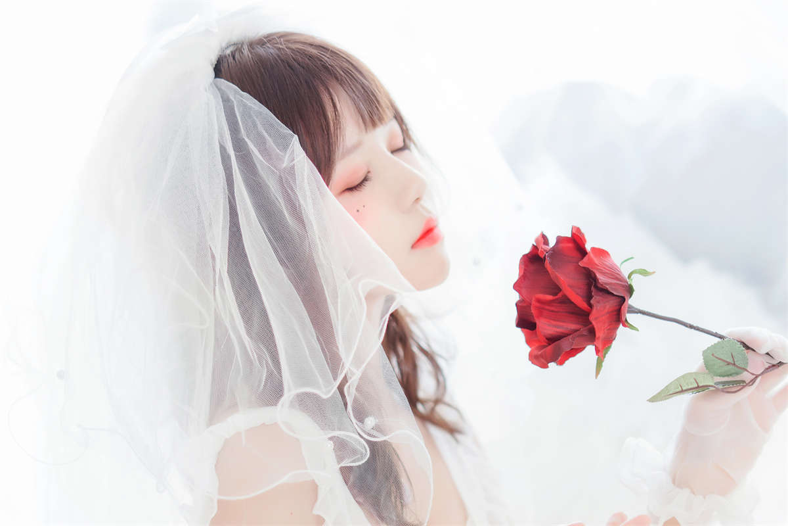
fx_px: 1094
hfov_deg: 39.6
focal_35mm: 50
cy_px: 263
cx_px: 394
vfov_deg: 27.0
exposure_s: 1/200
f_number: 2
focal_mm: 50
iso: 200
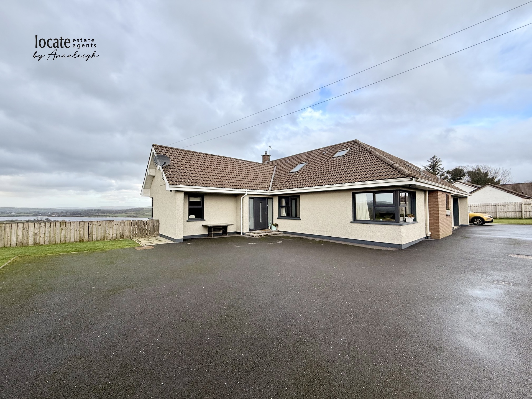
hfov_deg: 102.1
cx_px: 266
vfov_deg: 85.7
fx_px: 215
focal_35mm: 14
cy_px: 200
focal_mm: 2.22
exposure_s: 1/403
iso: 50
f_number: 2.2
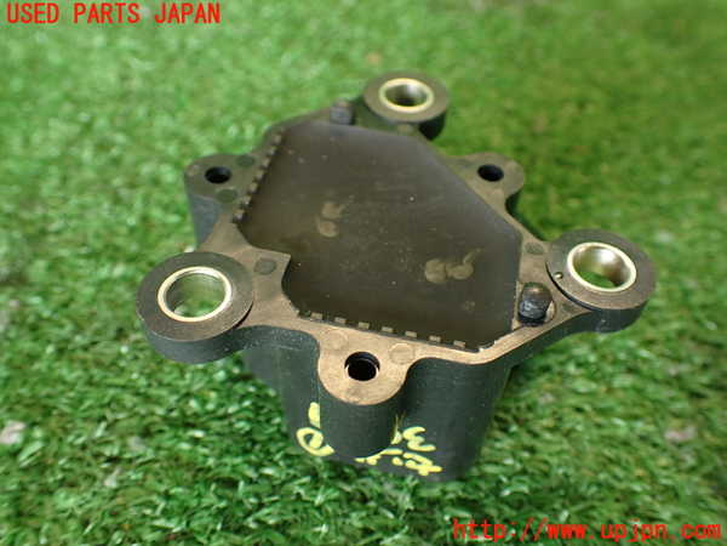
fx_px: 672
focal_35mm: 32
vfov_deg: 44.2
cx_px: 364
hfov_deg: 56.8
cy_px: 273
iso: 200
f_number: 2.4
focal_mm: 5.79
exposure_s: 1/40
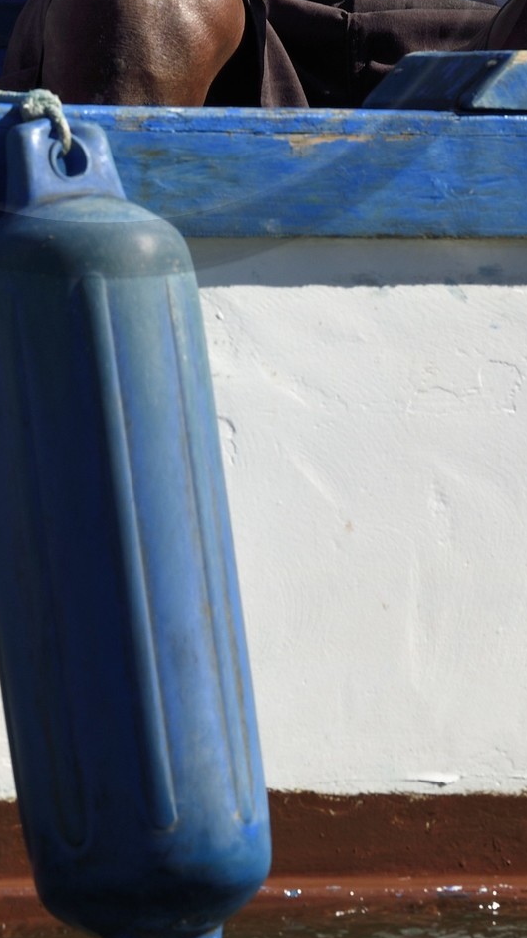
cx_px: 103
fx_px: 13297
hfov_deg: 2.3
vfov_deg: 4.0
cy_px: -189
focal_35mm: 535
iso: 200
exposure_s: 1/400
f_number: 13
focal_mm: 200
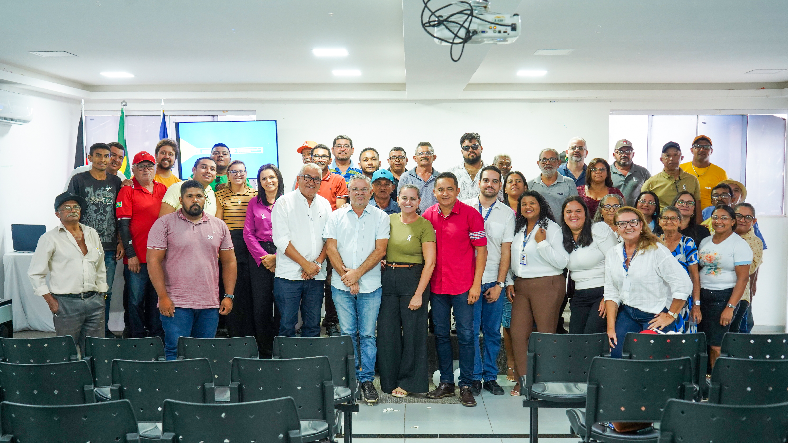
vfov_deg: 31.2
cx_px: 396
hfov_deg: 52.8
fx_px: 794
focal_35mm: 38
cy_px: 245
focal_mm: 36
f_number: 4.5
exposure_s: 1/40
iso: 1250
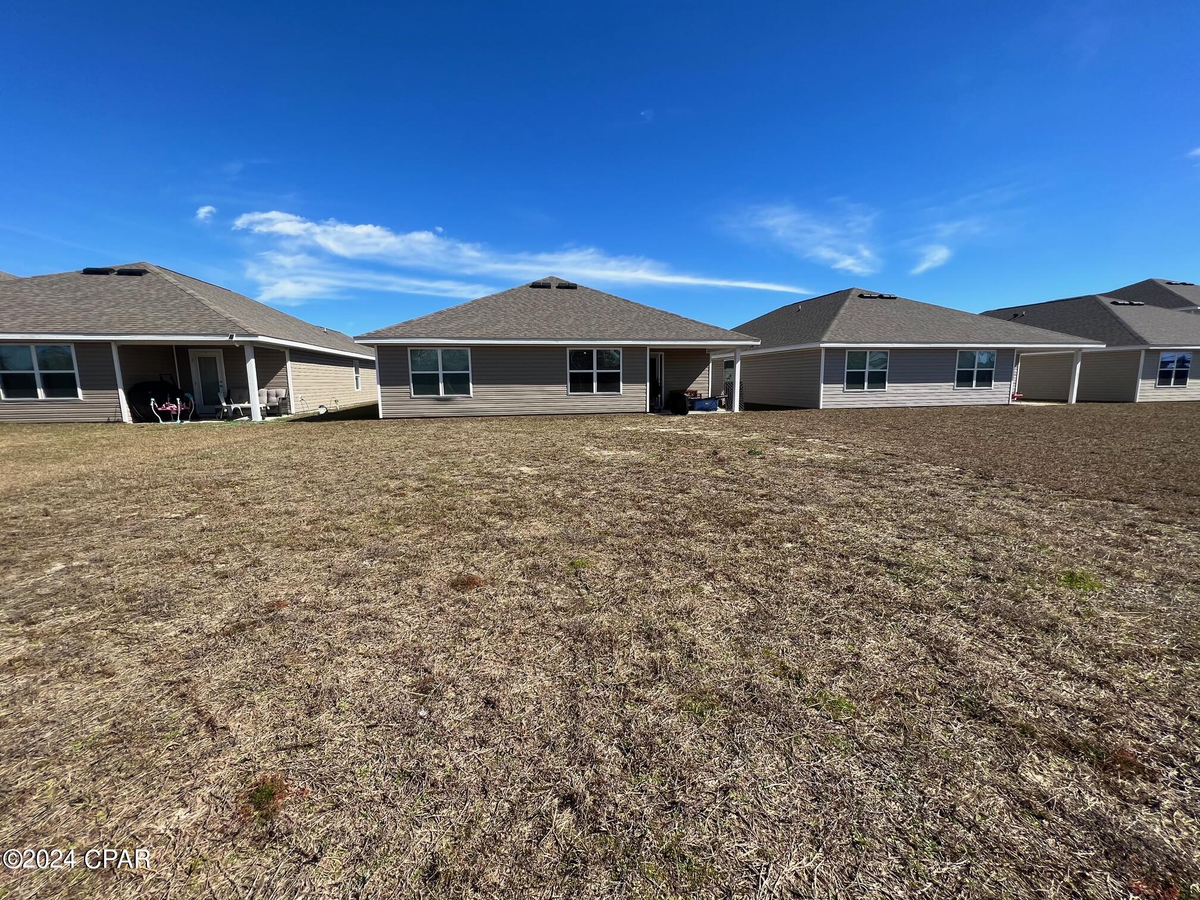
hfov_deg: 106.2
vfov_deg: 89.9
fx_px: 451
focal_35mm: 13
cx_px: 600
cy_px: 450
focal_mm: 1.57
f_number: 1.8
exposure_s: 1/1508
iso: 32
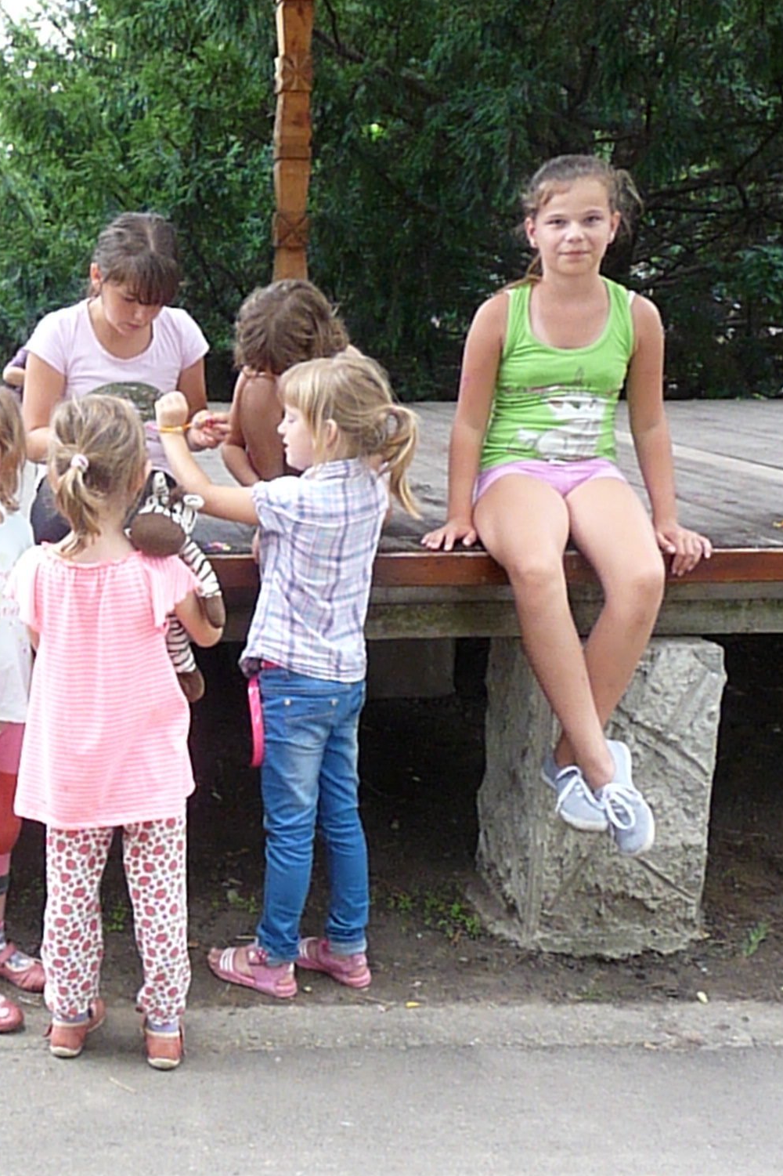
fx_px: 1436
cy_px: 595
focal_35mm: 44
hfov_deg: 29.3
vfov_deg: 44.5
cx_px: 89
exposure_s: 1/160
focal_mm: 5.4
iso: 800
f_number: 4
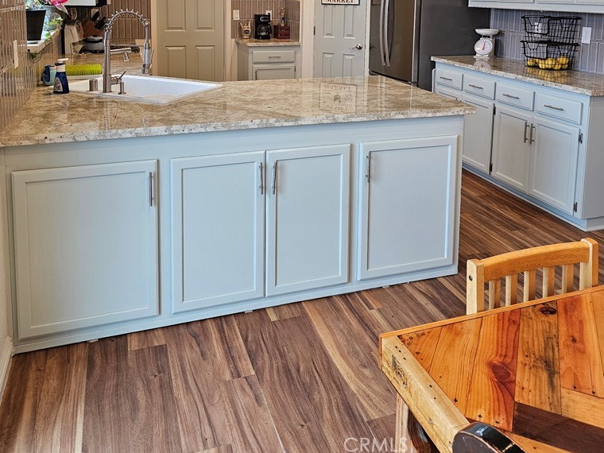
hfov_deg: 58.4
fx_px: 541
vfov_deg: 41.9
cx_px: 303
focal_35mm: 31
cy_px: 49
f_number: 1.7
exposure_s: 1/120
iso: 100
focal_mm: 6.3
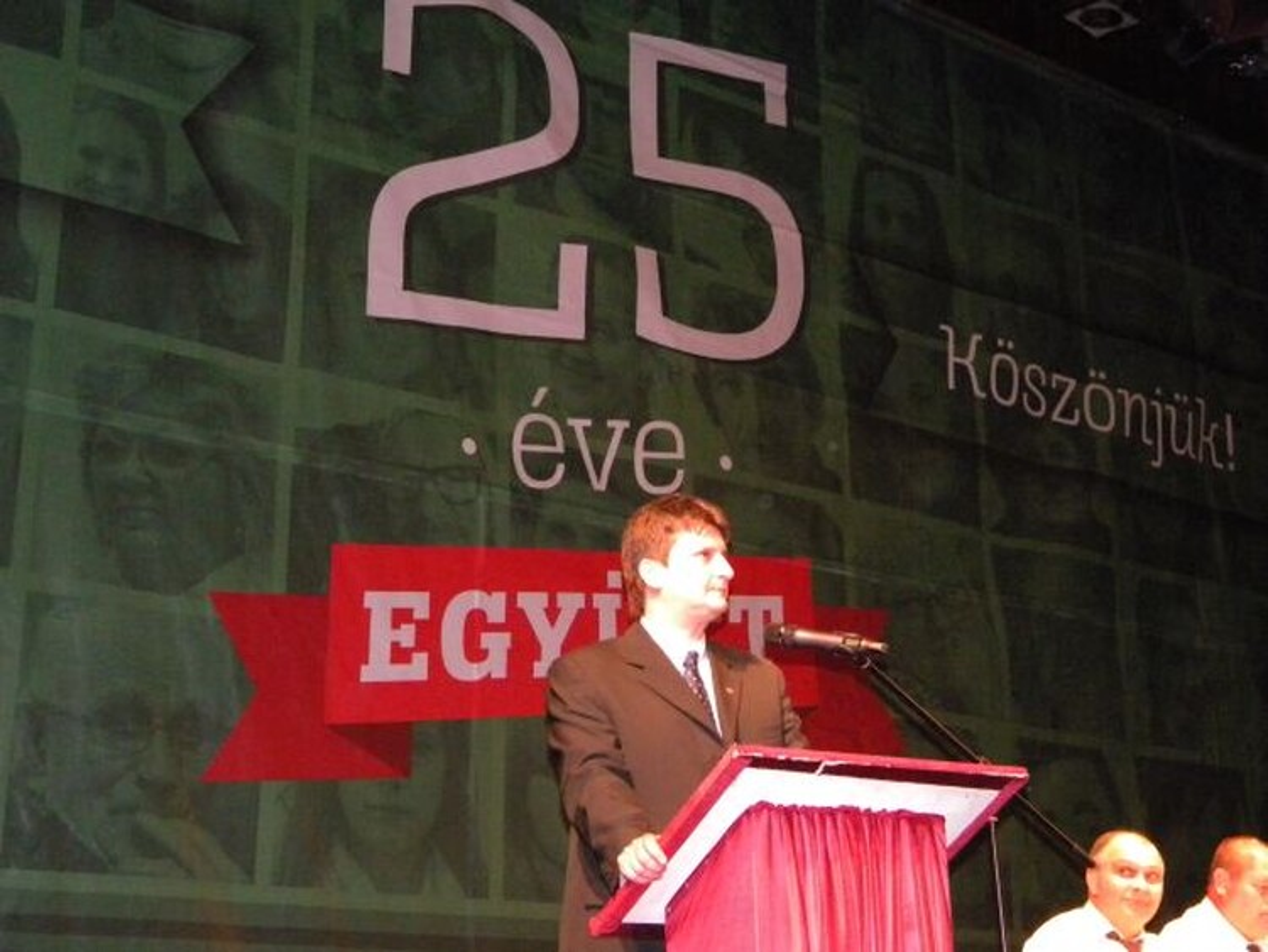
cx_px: 634
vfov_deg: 30.9
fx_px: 1722
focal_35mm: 47
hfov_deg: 40.4
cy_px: 476
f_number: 3.9
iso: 800
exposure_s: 1/30
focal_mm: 8.6
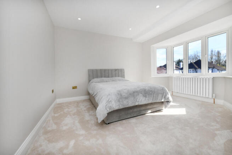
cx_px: 116
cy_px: 78
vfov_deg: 81.2
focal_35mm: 14
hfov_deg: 104.2
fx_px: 90
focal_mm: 14
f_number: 18
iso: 800
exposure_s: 1/160
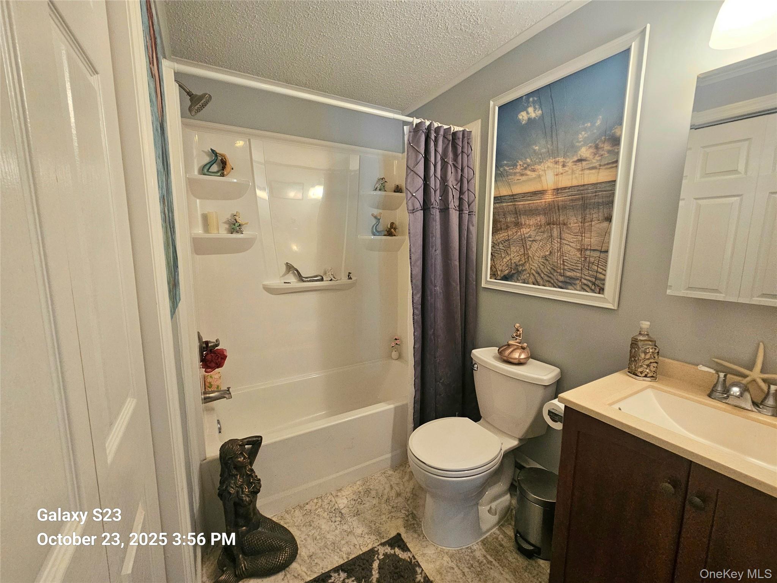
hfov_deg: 106.2
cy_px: 292
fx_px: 292
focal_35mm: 13
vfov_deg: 89.9
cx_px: 388
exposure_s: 1/60.2
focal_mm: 2.2
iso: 400
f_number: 2.2
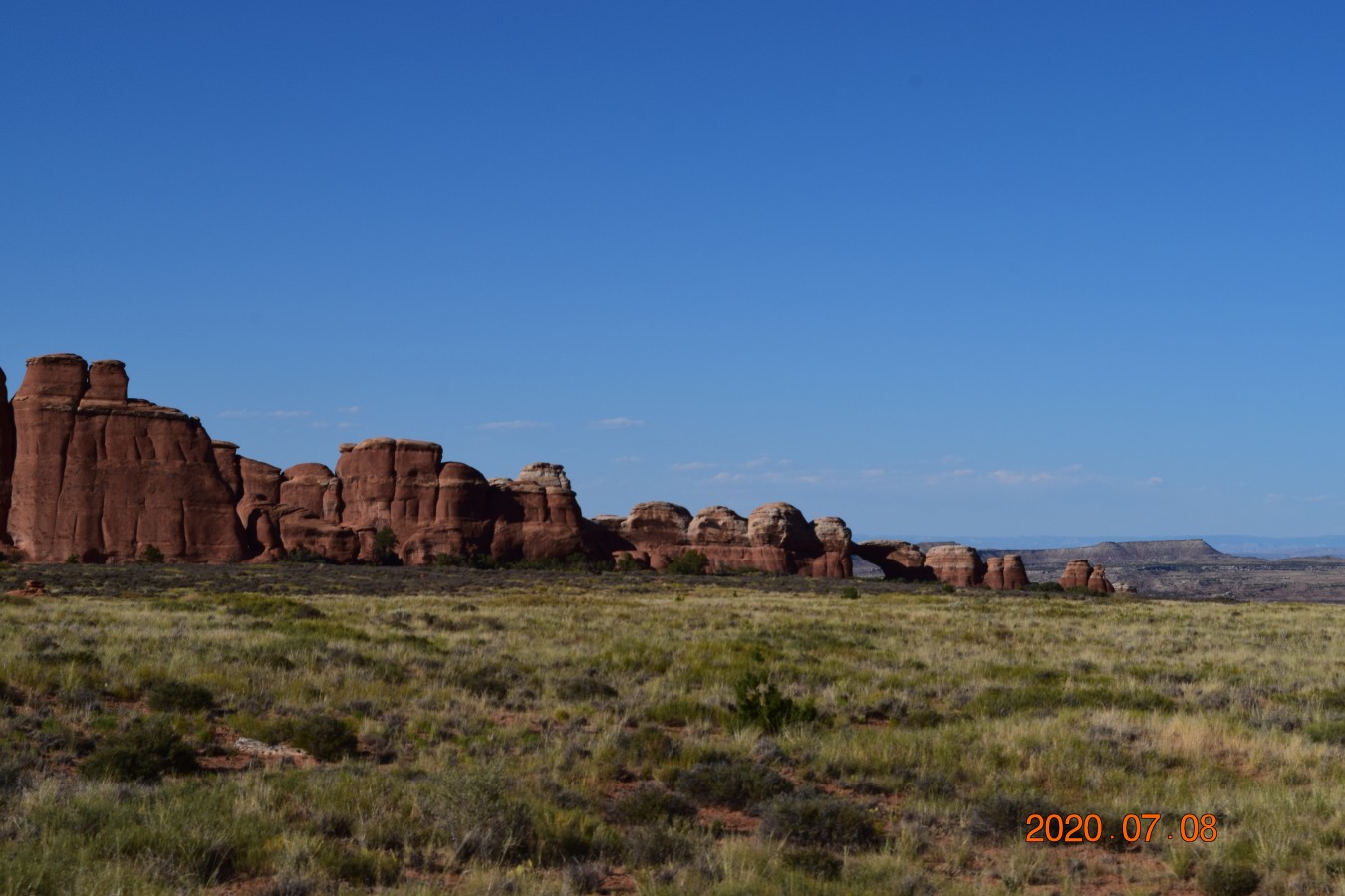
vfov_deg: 16.6
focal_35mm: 82
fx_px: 3082
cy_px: 448
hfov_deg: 24.6
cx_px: 672
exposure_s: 1/500
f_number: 11
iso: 220
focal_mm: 55
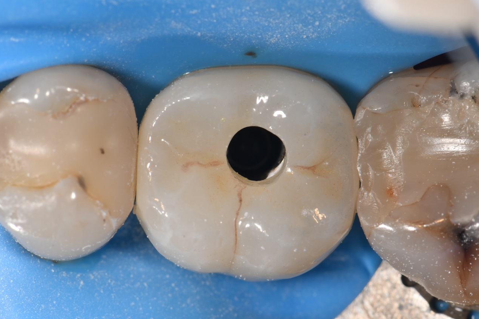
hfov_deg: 12.5
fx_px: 2194
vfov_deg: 8.3
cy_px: 160
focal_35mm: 165
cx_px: 250
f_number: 32
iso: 200
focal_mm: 105
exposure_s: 1/200
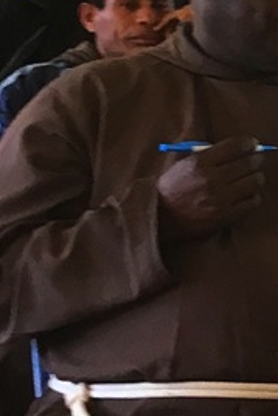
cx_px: 457
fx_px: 833
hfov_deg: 16.6
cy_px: 180
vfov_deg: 28.0
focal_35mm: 72
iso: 80
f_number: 2.2
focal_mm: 4.15
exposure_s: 1/33
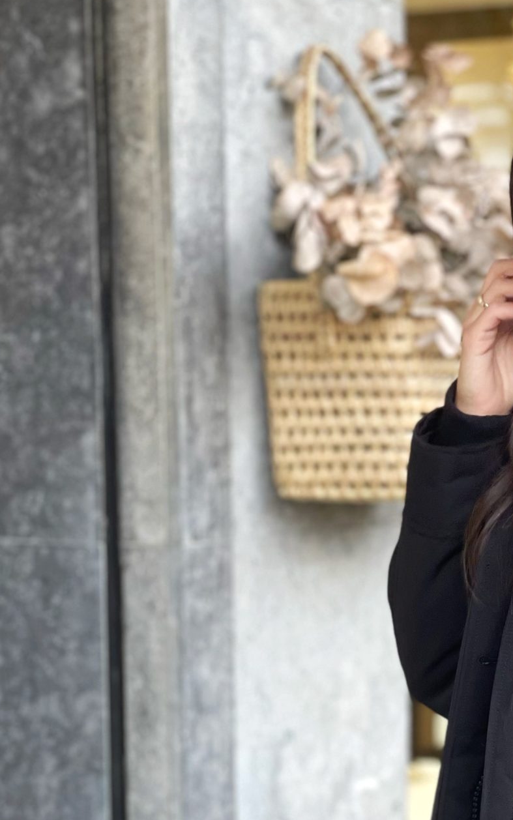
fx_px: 3085
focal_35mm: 138
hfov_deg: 9.4
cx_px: 532
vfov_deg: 15.0
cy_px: 742
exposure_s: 1/100
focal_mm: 7.5
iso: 80
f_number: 2.2
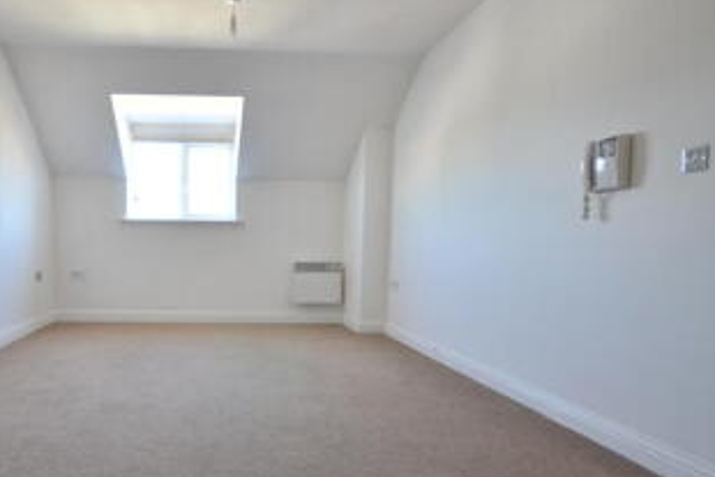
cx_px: 210
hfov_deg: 72.5
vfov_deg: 55.0
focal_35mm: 23
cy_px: 264
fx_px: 457
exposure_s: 1/60
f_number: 4
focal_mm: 10
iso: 500
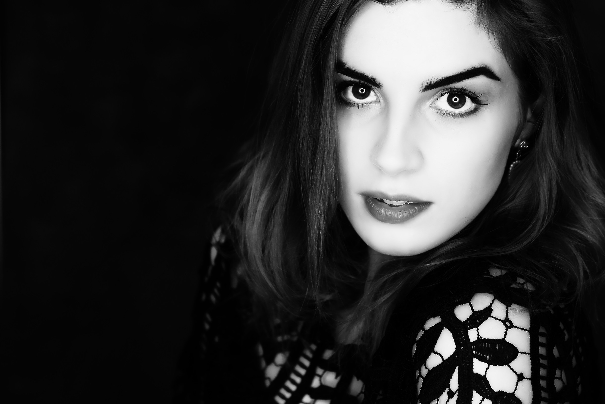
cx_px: 302
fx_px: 538
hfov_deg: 58.7
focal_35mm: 32
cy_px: 202
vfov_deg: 41.1
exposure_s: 1/100
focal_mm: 32
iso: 200
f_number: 2.8
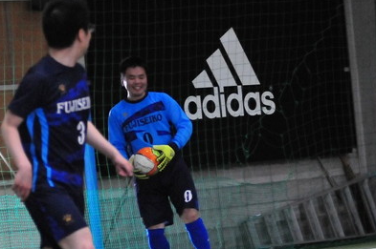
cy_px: 141
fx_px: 2232
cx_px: 276
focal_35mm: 214
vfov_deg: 6.4
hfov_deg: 9.6
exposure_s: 1/500
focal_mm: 80
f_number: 2.8
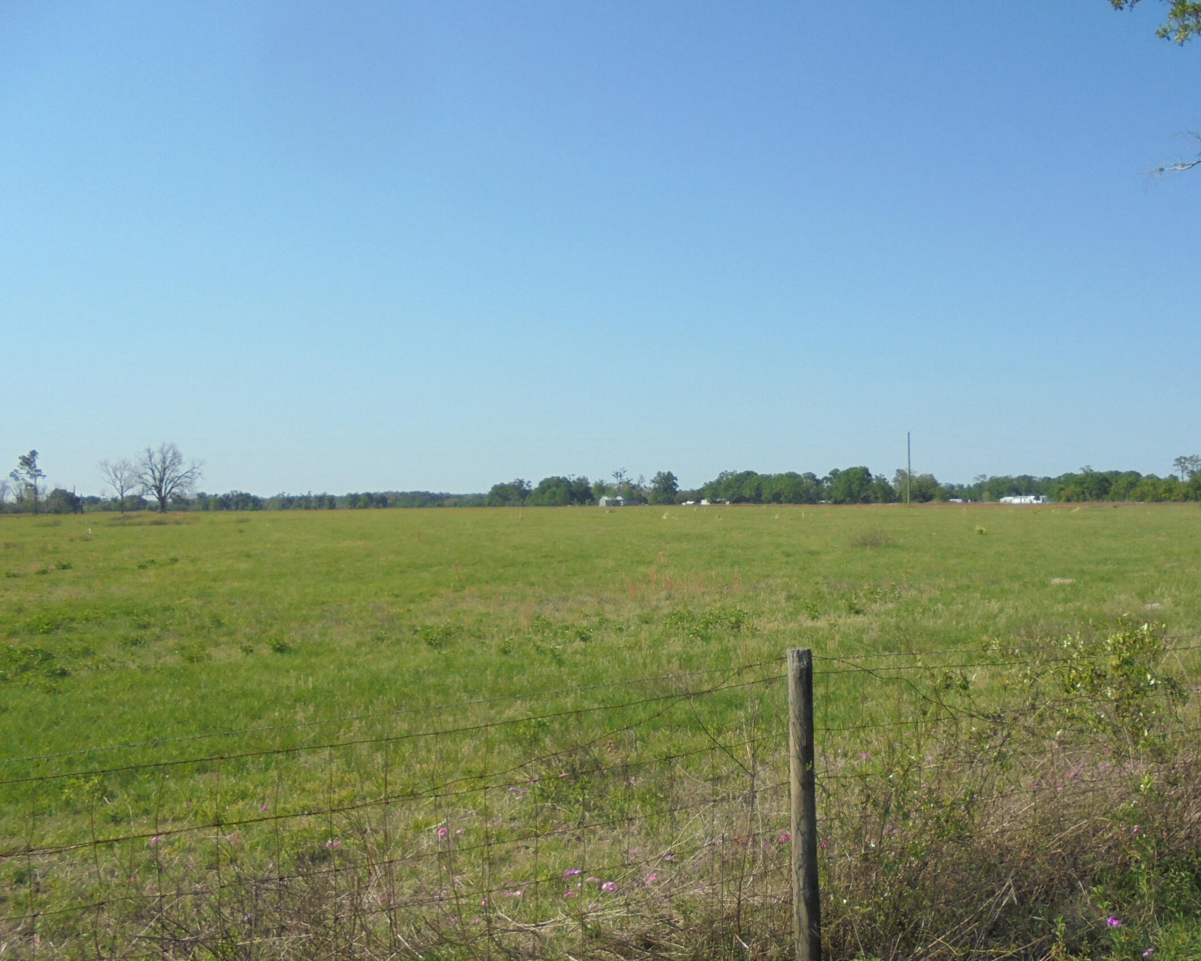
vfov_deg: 47.0
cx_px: 726
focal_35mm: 31
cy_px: 543
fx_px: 1102
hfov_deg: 56.7
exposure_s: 1/125
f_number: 11.5
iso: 100
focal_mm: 4.6
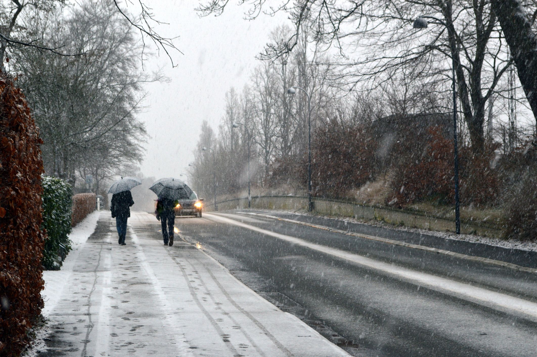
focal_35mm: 82
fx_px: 1229
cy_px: 178
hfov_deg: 24.6
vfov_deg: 16.5
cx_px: 268
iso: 400
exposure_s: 1/80
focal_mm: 55
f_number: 8
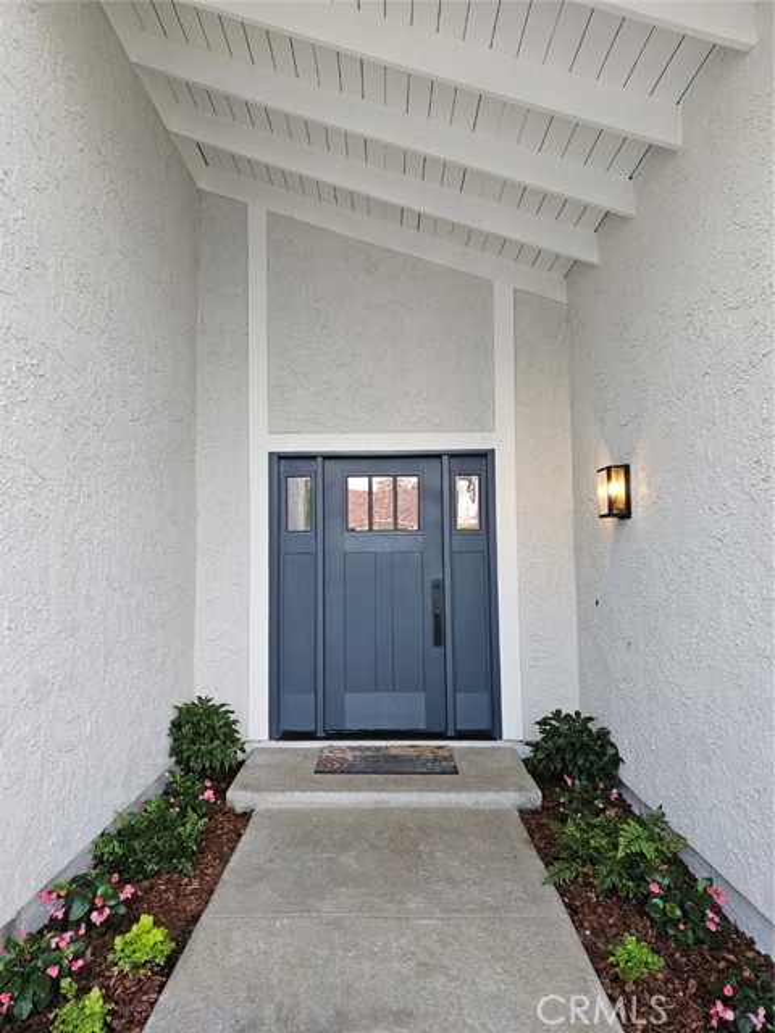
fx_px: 687
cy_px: 516
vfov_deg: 73.9
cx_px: 388
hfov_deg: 58.9
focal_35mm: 23
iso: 500
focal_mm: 6.3
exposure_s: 1/170
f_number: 1.7
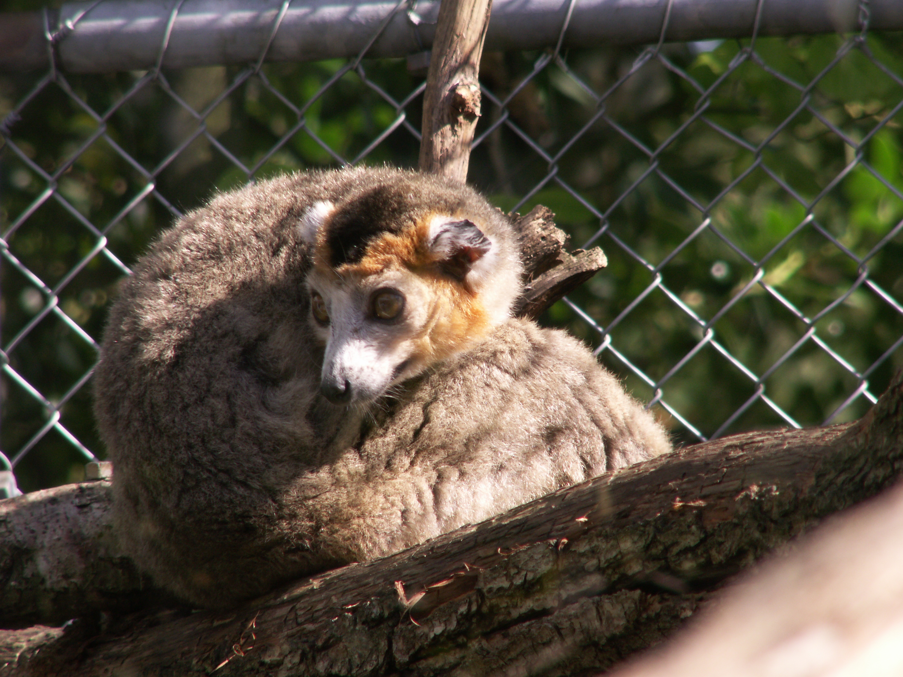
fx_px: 10956
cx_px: 452
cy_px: 338
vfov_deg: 3.5
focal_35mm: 420
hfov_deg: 4.7
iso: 50
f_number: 5
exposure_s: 1/125
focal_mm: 69.45
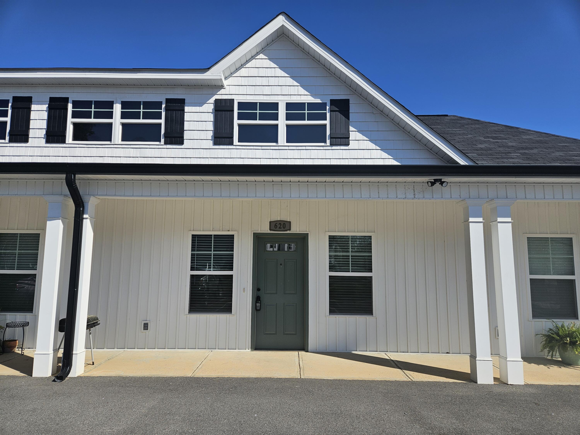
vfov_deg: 58.9
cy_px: 218
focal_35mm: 23
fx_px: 385
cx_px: 290
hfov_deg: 73.9
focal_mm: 5.4
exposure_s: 1/2579
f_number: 1.8
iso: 25
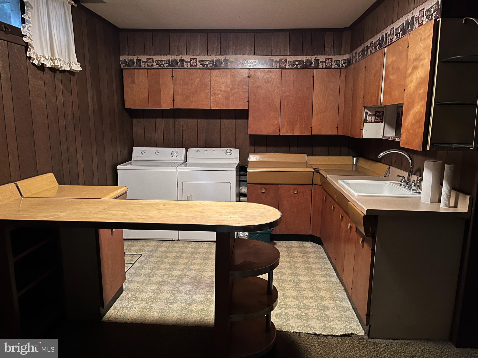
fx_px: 359
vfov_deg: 53.1
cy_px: 179
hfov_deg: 67.3
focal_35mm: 26
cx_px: 239
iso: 500
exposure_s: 1/12
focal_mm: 5.1
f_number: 1.6
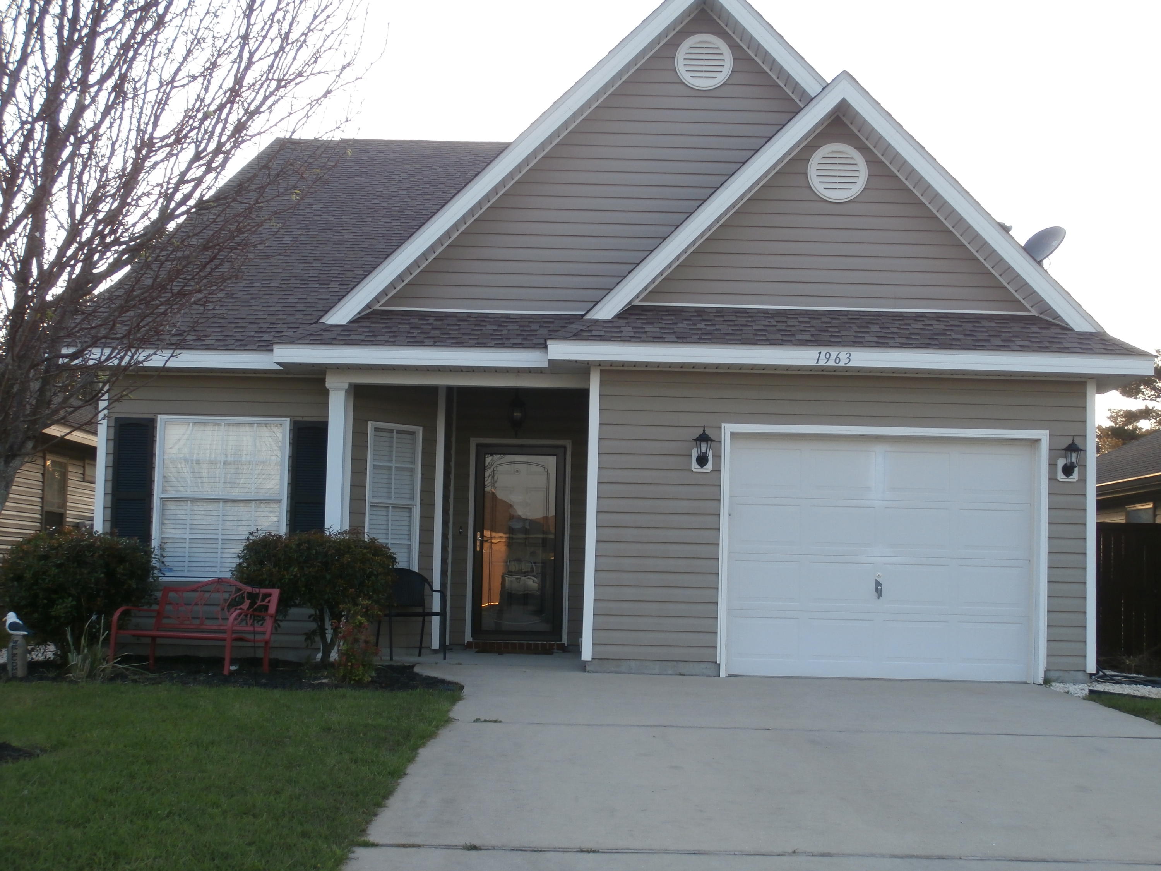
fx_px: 1576
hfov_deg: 40.4
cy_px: 436
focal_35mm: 47
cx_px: 580
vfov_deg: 30.9
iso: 100
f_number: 4.2
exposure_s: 1/100
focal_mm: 8.29
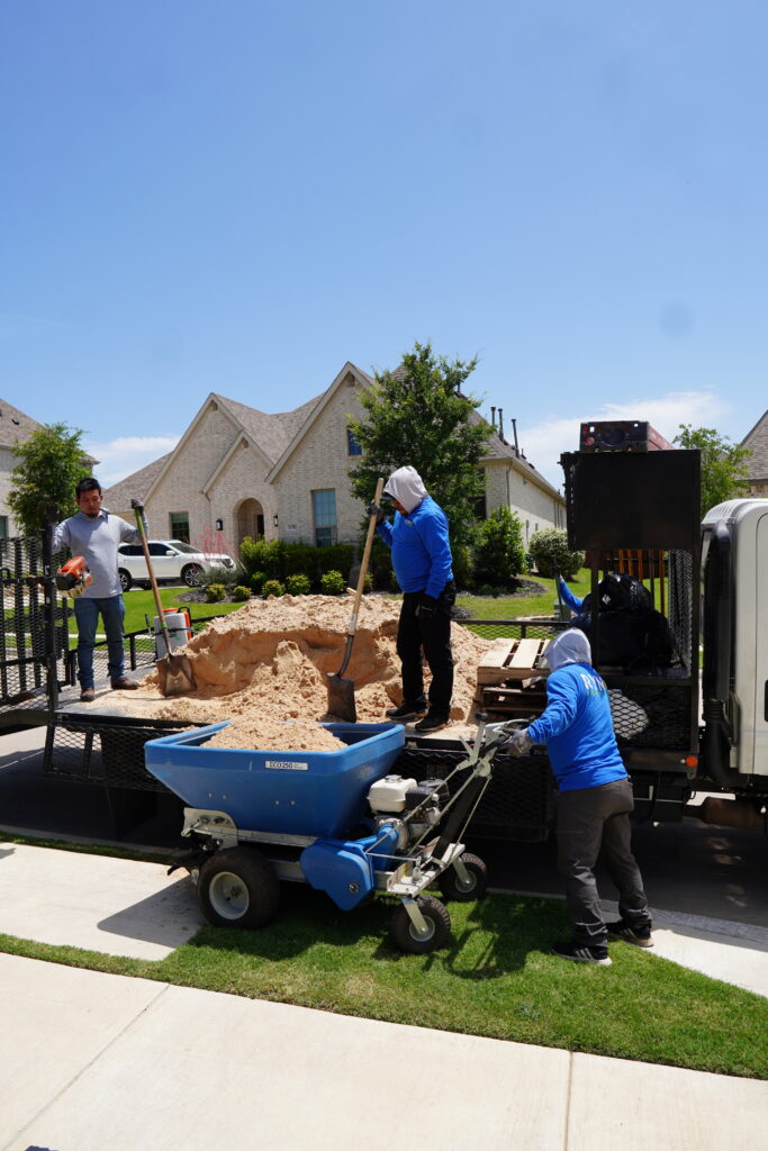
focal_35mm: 24
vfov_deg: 73.7
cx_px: 384
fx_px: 768
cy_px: 576
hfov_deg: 53.1
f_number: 5
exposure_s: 1/640
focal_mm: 16
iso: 100
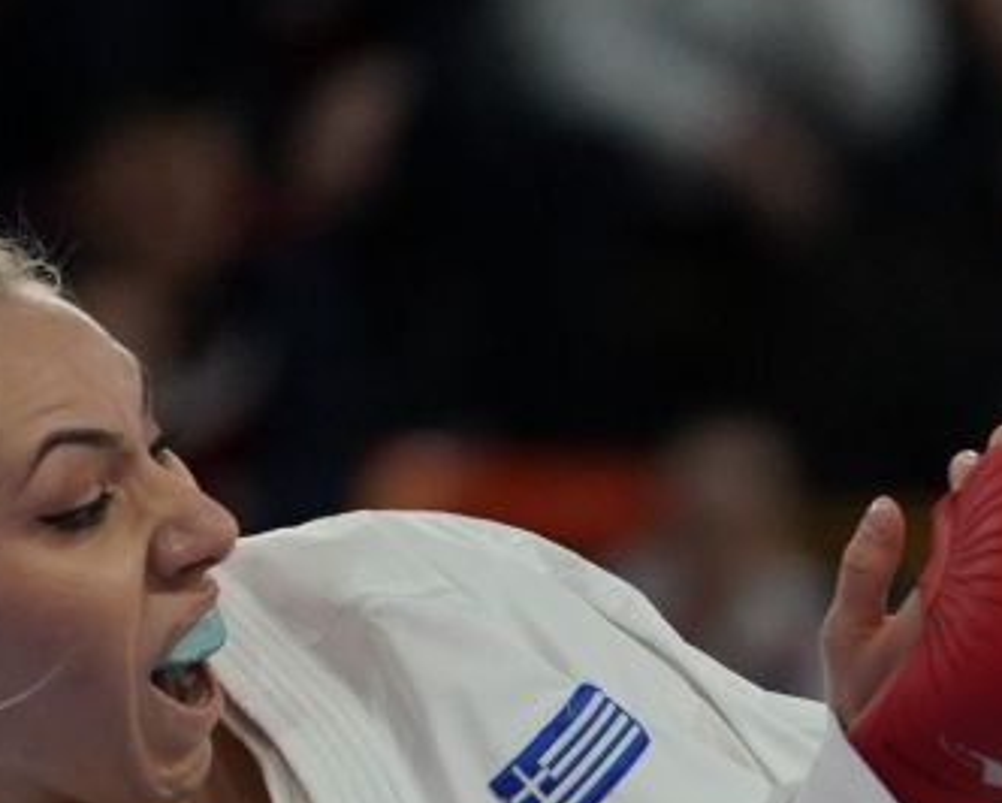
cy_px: 1588
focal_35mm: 1018
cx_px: 1584
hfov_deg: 1.9
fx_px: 30207
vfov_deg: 1.5
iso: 1600
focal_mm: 200
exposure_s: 1/1000
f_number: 2.8
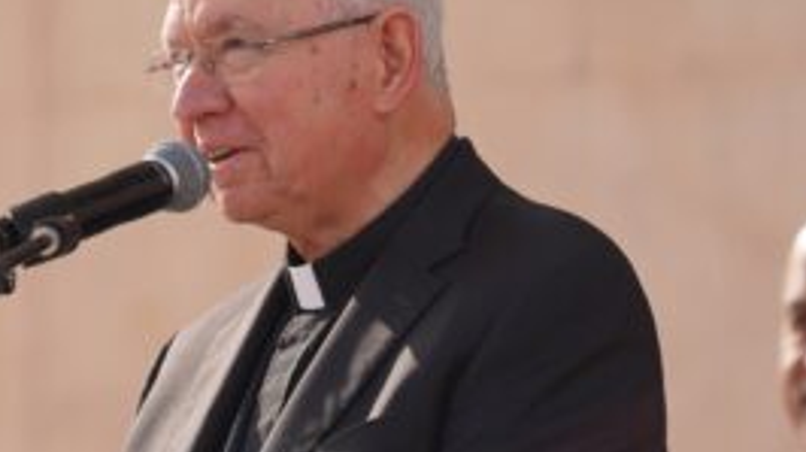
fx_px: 9629
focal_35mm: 451
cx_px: 59
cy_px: 388
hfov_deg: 4.8
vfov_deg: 2.7
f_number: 4.5
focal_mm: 168
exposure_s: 1/200
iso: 100
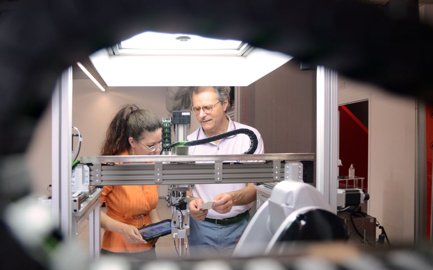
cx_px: 214
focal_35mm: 33
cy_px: 133
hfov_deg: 58.9
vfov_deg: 38.8
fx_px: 384
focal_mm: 21
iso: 640
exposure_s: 1/125
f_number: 3
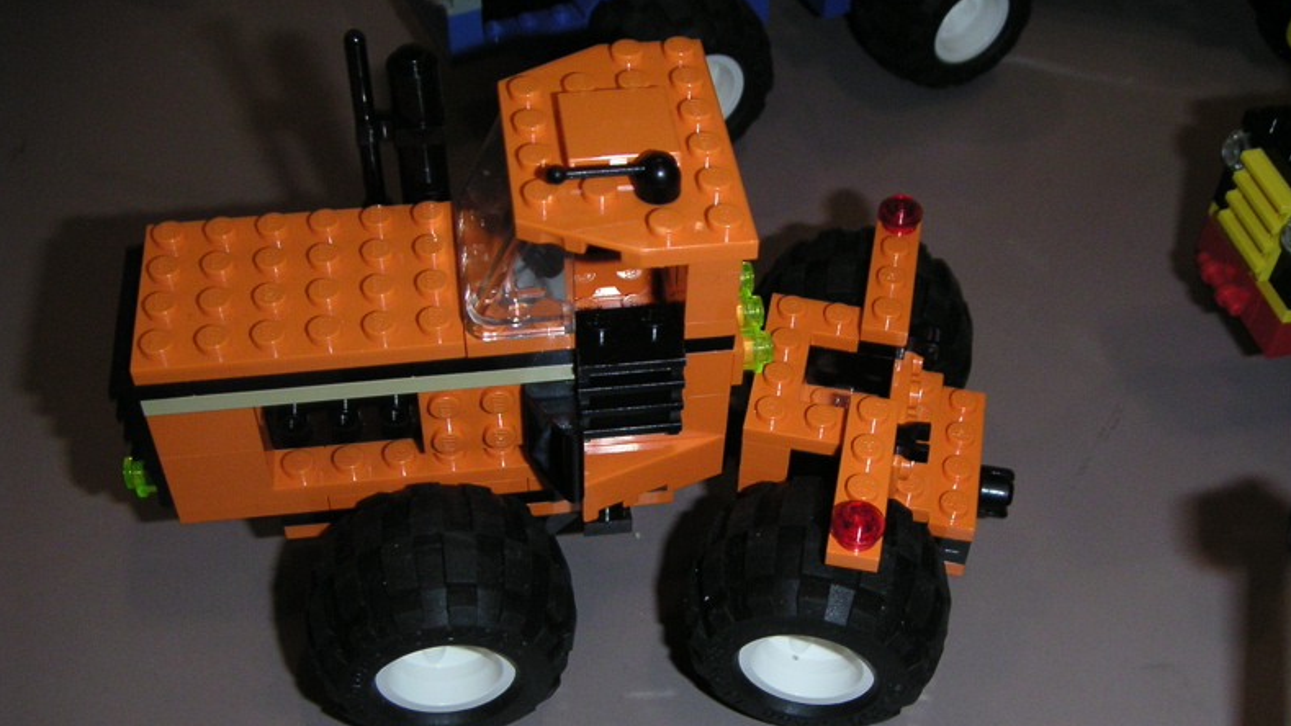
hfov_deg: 48.4
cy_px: 458
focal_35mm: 42
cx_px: 651
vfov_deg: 28.2
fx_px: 1438
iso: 160
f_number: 6.7
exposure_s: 1/45
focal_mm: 6
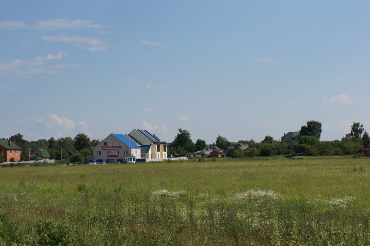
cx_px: 185
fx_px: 847
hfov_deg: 24.7
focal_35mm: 82
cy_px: 123
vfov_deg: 16.5
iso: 400
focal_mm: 55
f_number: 9
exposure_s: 1/1250
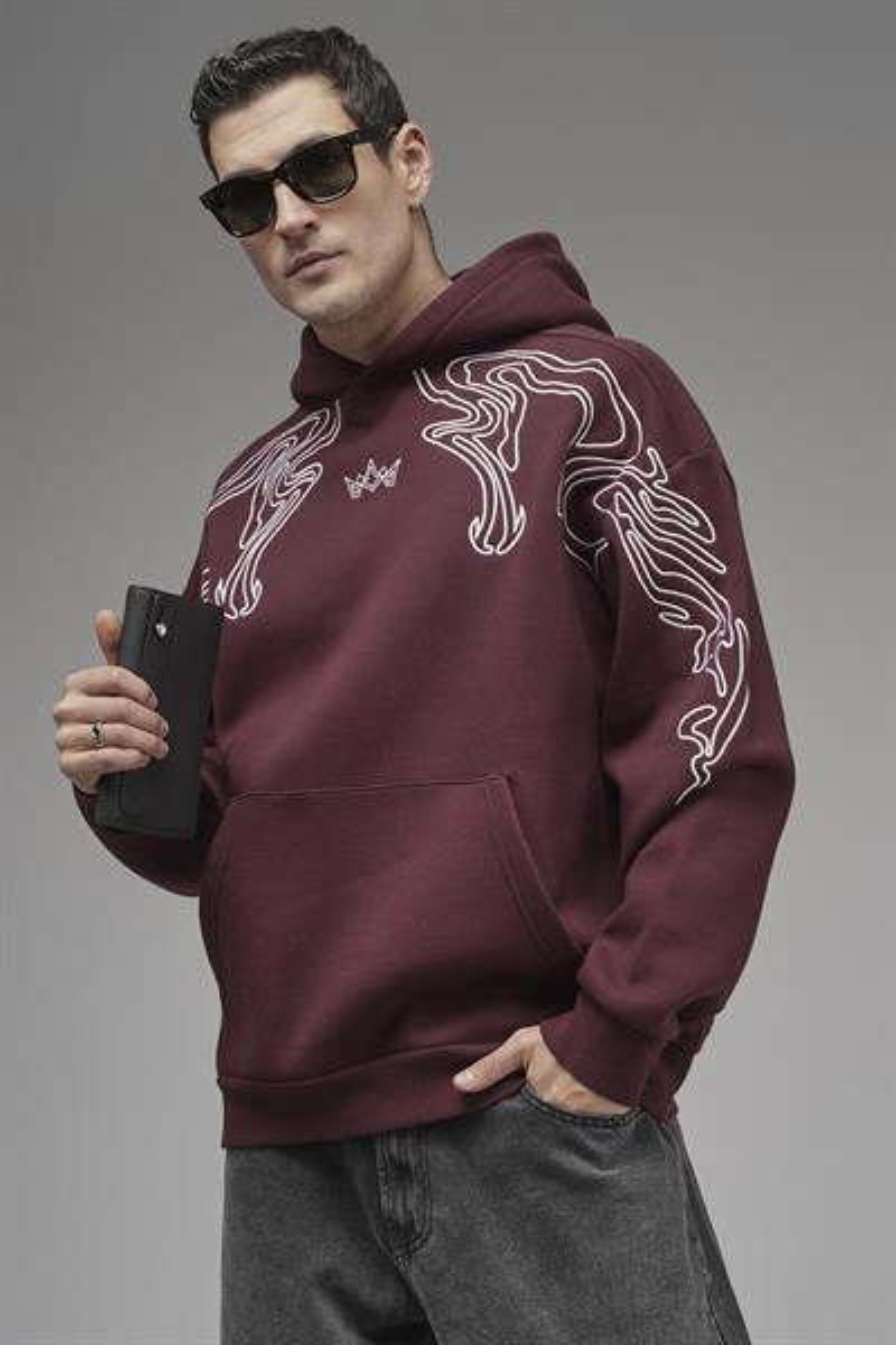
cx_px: 448
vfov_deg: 27.0
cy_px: 672
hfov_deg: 18.2
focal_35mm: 75
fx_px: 2800
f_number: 7.1
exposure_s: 1/125
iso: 64
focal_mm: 50
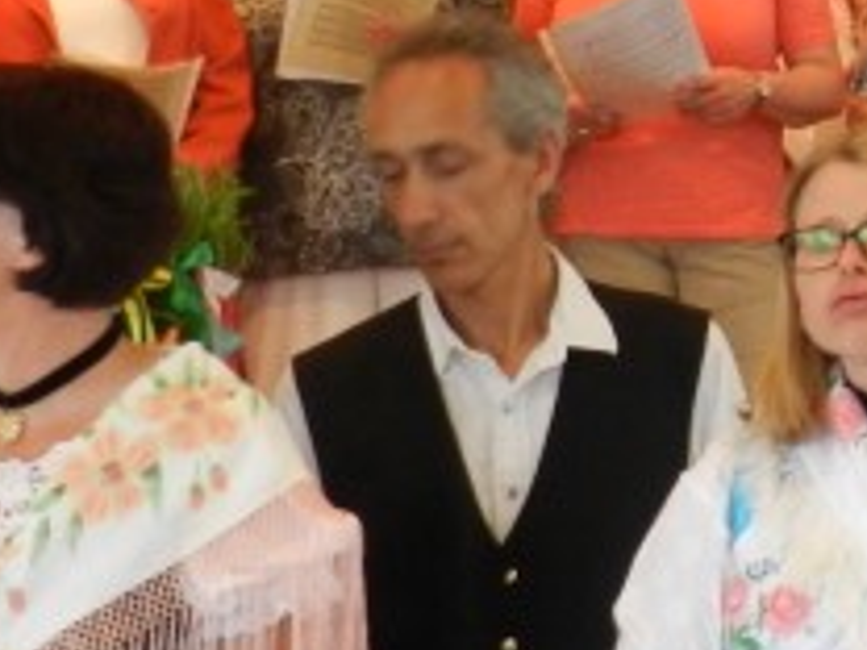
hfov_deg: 9.5
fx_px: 5109
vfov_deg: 7.2
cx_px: 1200
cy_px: -108
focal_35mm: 204
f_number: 4.4
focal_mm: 9.4
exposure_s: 1/30
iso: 400
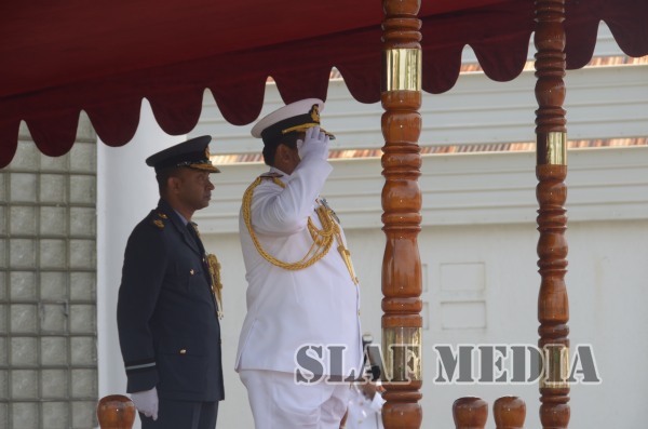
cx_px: 324
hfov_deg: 14.4
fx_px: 2559
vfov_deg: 9.6
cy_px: 214
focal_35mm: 142
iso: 160
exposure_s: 1/200
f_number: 8
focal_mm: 95
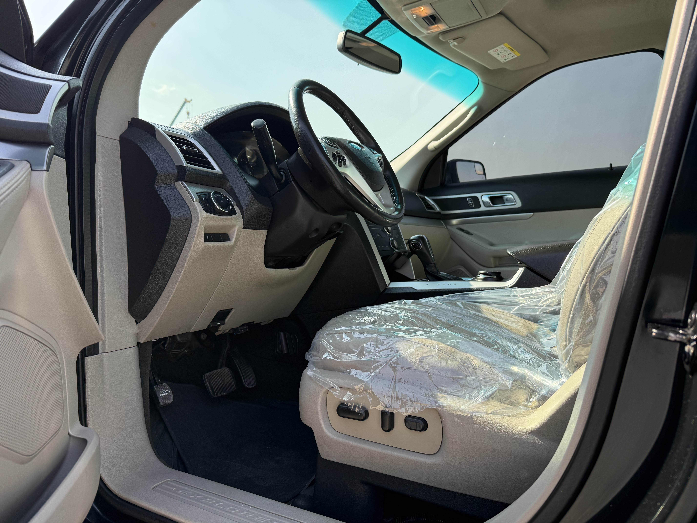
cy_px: 262
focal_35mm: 24
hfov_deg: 71.6
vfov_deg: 56.8
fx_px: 483
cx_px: 348
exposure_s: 1/1250
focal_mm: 6.76
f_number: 1.78
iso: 100
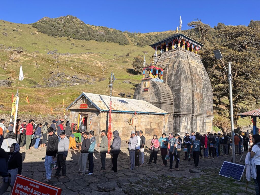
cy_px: 98
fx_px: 180
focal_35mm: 24
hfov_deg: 71.6
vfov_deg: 56.8
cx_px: 130
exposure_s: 1/1198
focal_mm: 6.86
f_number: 1.78
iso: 80
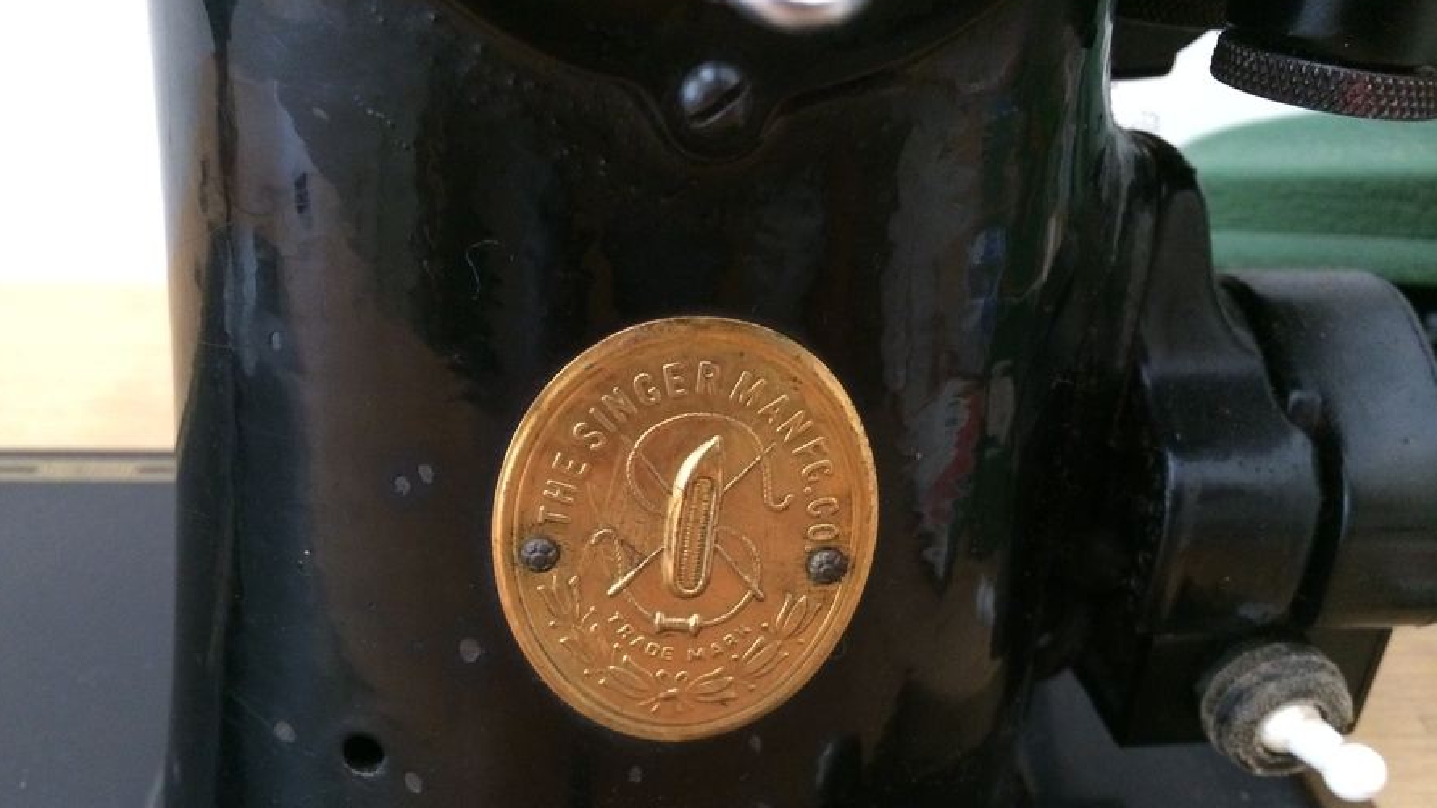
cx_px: 716
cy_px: 527
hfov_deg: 59.5
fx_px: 1257
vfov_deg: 35.3
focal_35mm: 33
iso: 320
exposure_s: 1/15
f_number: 2.2
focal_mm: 4.12
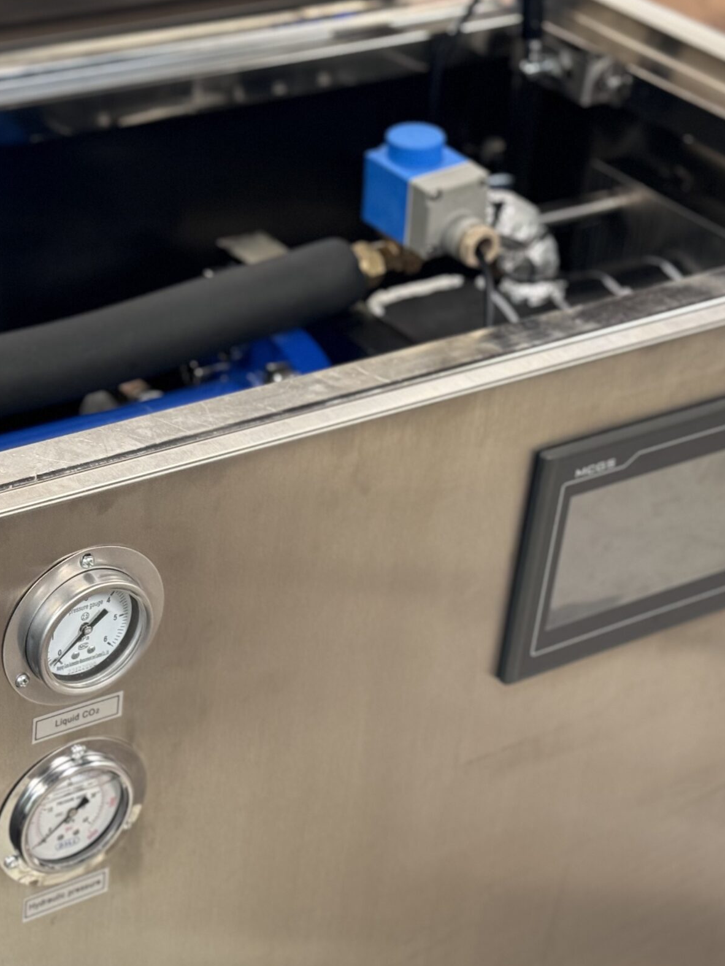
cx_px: 170
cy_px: 473
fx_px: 2177
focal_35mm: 78
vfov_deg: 25.0
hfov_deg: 18.8
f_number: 1.78
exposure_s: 1/40
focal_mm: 6.76
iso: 250
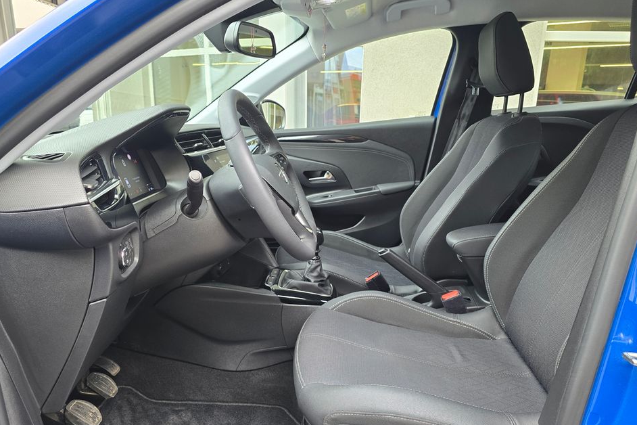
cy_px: 237
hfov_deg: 69.4
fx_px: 460
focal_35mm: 26
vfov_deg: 49.5
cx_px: 323
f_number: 1.7
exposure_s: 1/100
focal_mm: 6.3
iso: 125
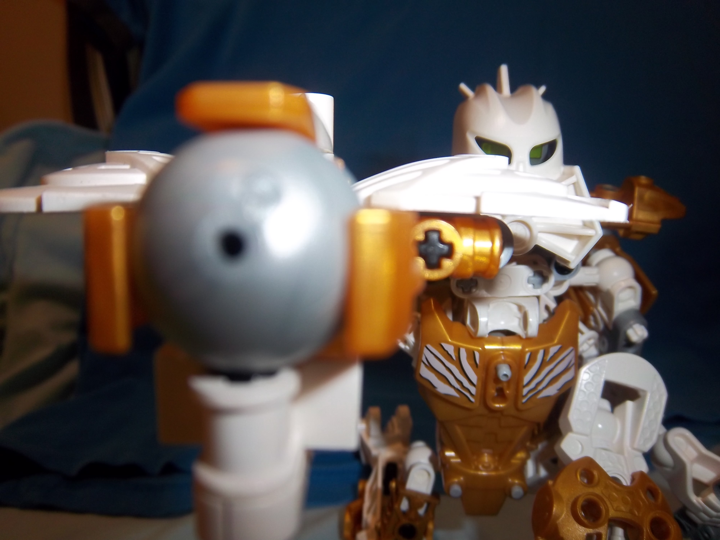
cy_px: 270
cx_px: 360
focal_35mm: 28
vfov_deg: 49.7
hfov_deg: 63.4
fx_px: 582
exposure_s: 1/30
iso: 64
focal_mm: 5.05
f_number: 3.5
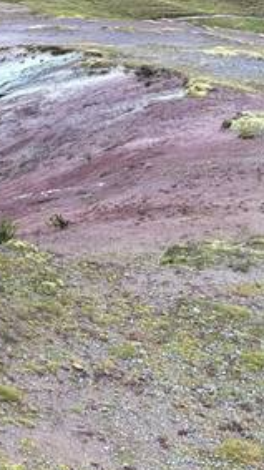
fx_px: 897
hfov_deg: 14.5
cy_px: 37
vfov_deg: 28.1
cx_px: -224
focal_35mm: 72
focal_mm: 5.7
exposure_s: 1/317
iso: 50
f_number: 1.5
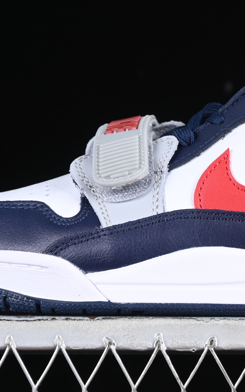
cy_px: 128
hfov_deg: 7.4
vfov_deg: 11.8
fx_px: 1891
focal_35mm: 177
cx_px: 220
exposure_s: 1/60
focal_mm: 50
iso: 160
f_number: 6.3
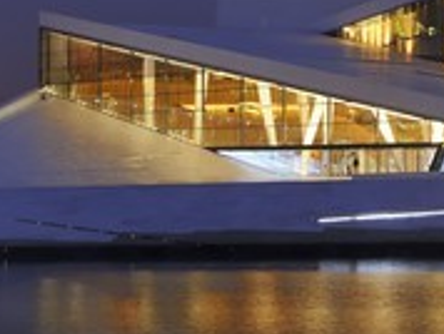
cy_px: 92
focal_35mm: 127
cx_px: 461
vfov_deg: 11.7
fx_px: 1631
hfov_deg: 15.2
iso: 400
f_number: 5.6
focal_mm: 56
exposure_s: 1/3.33
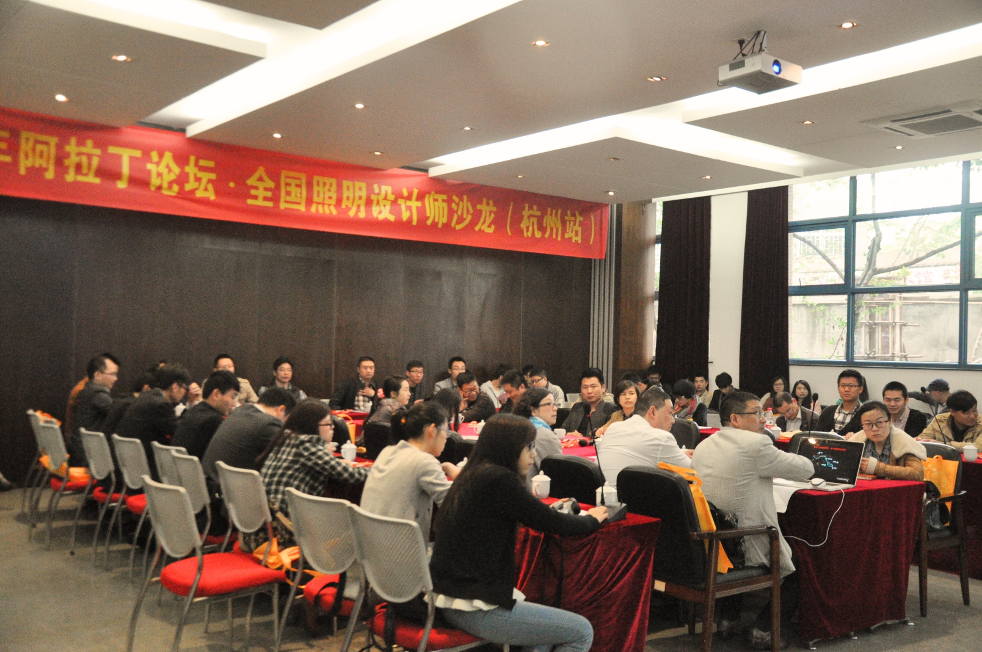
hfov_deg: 53.2
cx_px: 491
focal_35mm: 36
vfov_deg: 36.8
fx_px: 981
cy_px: 326
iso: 3200
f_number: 3.8
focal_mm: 24
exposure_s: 1/180
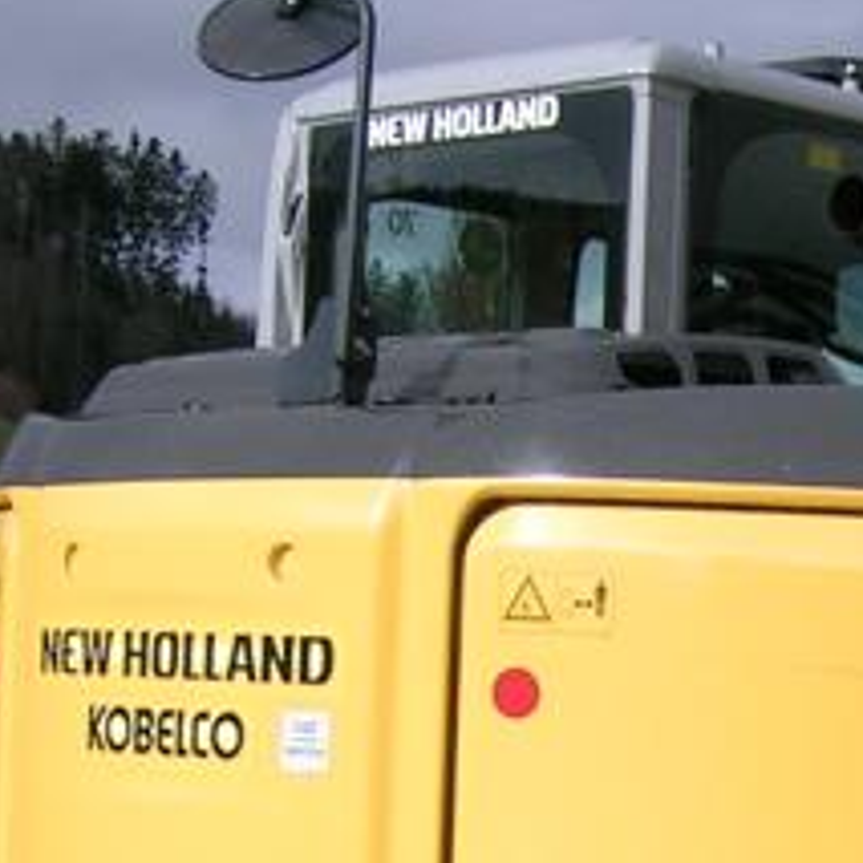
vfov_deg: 14.6
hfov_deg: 14.7
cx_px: 952
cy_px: 993
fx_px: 3272
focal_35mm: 116
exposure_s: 1/251
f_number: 4.8
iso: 50
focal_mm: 5.4
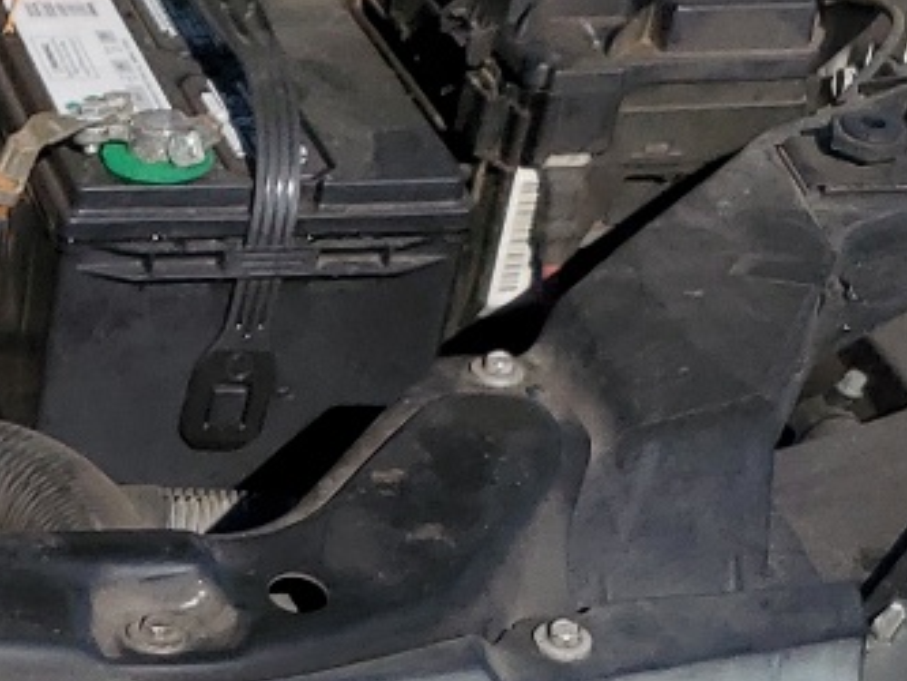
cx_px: -891
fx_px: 3276
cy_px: 1062
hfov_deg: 13.5
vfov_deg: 11.3
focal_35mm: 125
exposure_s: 1/5000
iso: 50
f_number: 1.5
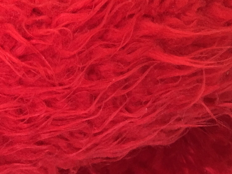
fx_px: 523
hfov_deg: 23.2
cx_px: -35
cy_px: -6
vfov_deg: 18.3
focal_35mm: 78
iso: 100
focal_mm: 4.15
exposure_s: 1/30
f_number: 2.2
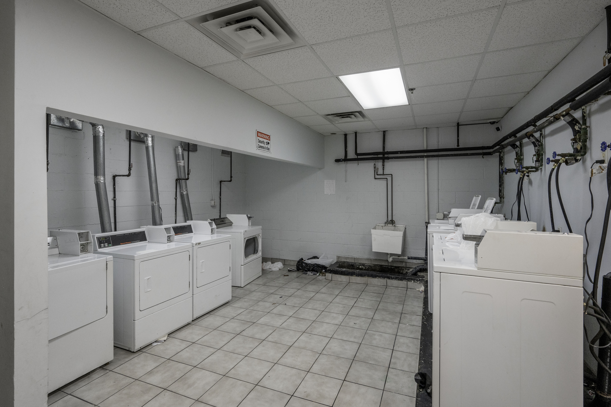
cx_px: 306
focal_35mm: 16
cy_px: 204
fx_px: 280
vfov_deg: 72.0
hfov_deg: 95.0
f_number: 8
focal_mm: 16.5
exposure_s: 1/160
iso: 1600
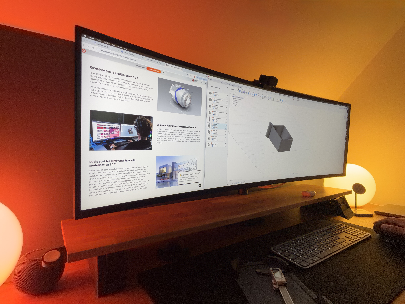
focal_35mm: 19
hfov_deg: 84.7
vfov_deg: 68.7
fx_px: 222
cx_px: 202
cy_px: 152
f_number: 1.9
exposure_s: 1/59
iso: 125
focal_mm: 2.71
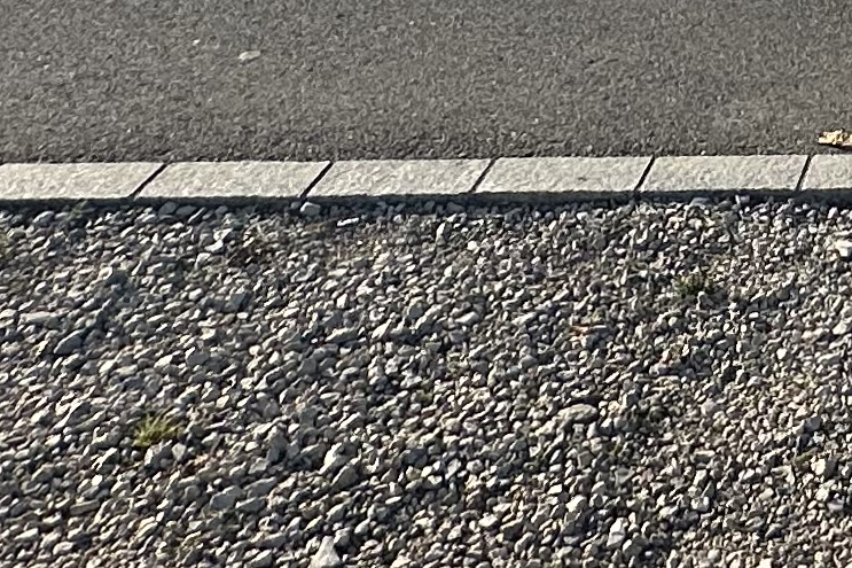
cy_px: -817
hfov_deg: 20.7
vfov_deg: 12.9
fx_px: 1869
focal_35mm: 79
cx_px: 1370
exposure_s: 1/1182
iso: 50
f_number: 2.2
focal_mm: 2.22
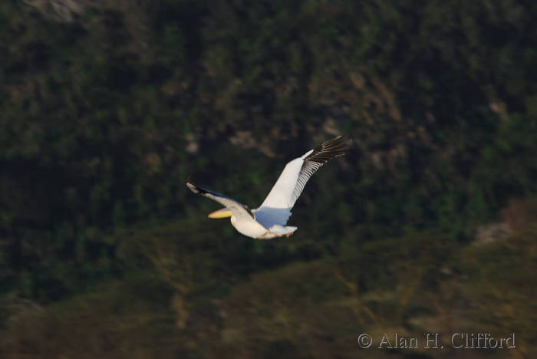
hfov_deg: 3.4
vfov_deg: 2.3
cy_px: 180
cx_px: 268
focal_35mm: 600
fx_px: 8957
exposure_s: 1/250
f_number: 8
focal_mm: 400
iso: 100
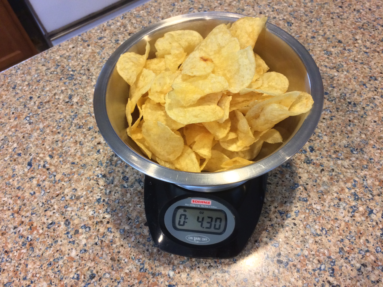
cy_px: 144
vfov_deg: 48.2
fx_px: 321
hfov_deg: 61.7
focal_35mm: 29
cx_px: 192
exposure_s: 1/30
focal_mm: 4.15
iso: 250
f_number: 2.2
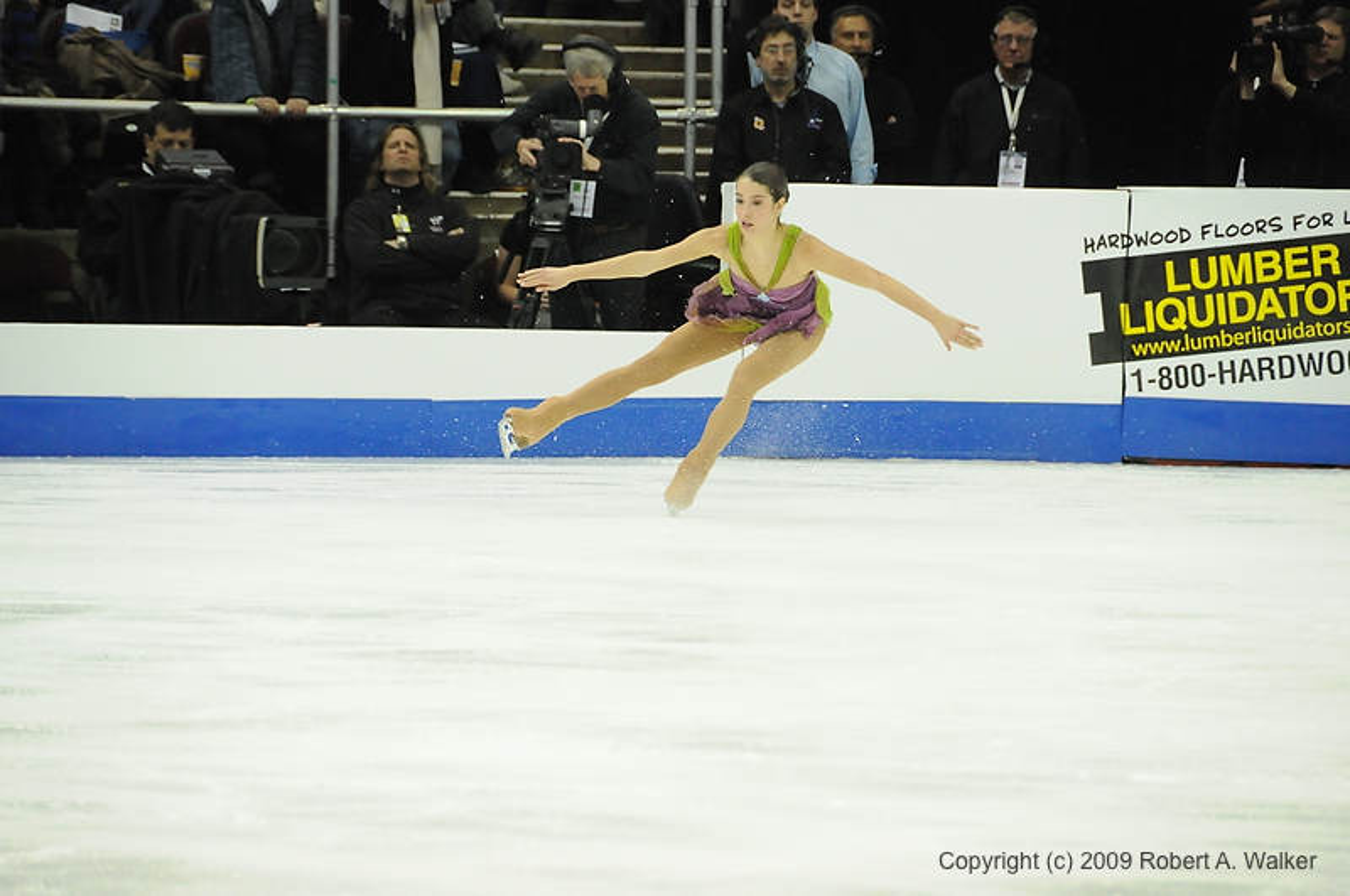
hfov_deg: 6.9
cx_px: 675
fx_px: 11234
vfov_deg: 4.6
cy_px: 448
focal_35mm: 300
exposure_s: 1/500
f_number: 5.6
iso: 3200
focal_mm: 200
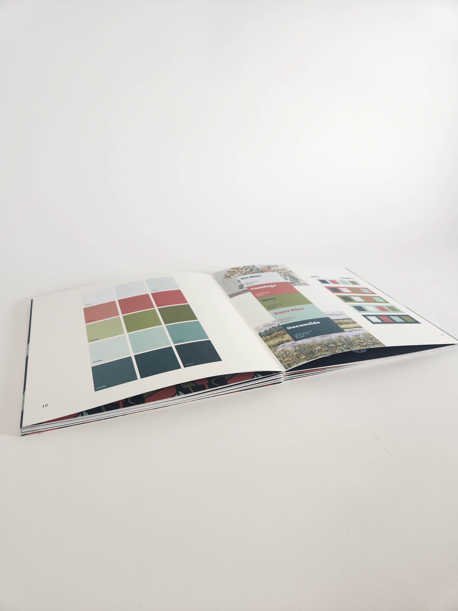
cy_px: 306
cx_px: 229
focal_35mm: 23
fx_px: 406
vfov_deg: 73.9
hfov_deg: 58.9
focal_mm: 5.4
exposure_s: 1/120
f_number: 1.8
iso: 64
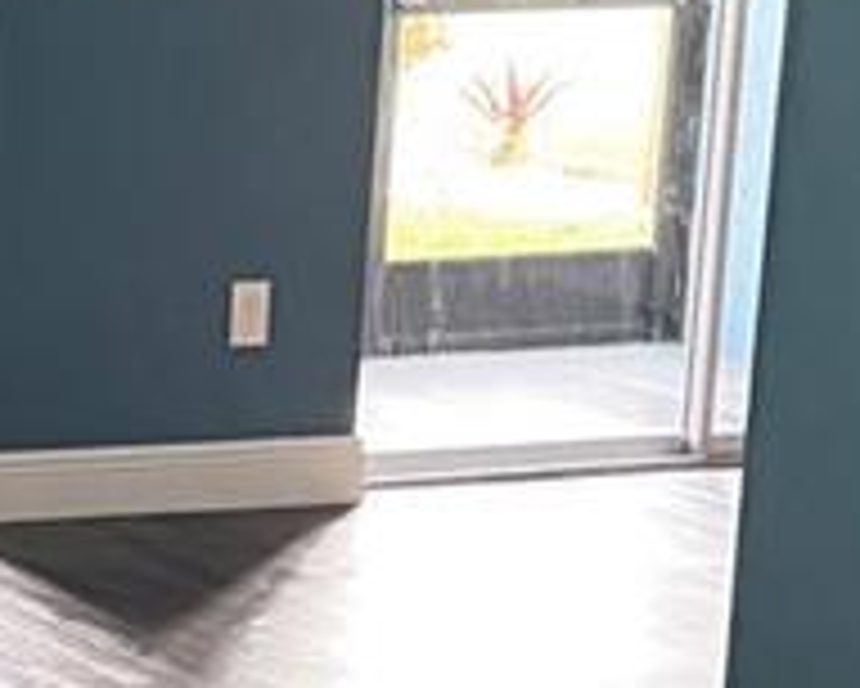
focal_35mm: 147
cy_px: 621
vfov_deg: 10.5
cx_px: -509
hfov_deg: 12.3
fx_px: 3743
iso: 1600
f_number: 1.78
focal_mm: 6.76
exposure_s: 1/29
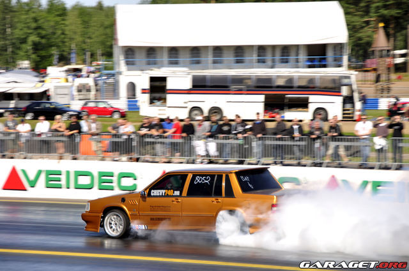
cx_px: 204
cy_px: 136
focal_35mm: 158
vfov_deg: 8.7
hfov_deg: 13.1
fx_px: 1787
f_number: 7.1
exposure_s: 1/160
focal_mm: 105
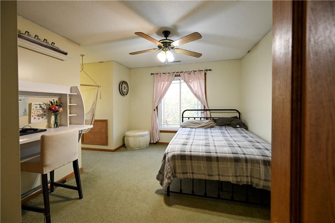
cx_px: 168
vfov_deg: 81.2
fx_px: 130
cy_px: 112
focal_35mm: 14
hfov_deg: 104.3
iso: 2500
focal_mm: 14
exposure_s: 1/80
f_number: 5.6
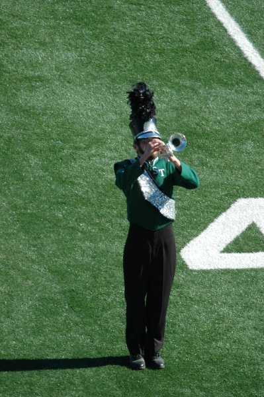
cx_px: 132
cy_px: 198
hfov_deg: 2.3
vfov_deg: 3.4
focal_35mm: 600
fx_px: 6611
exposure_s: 1/640
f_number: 5.6
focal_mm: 400
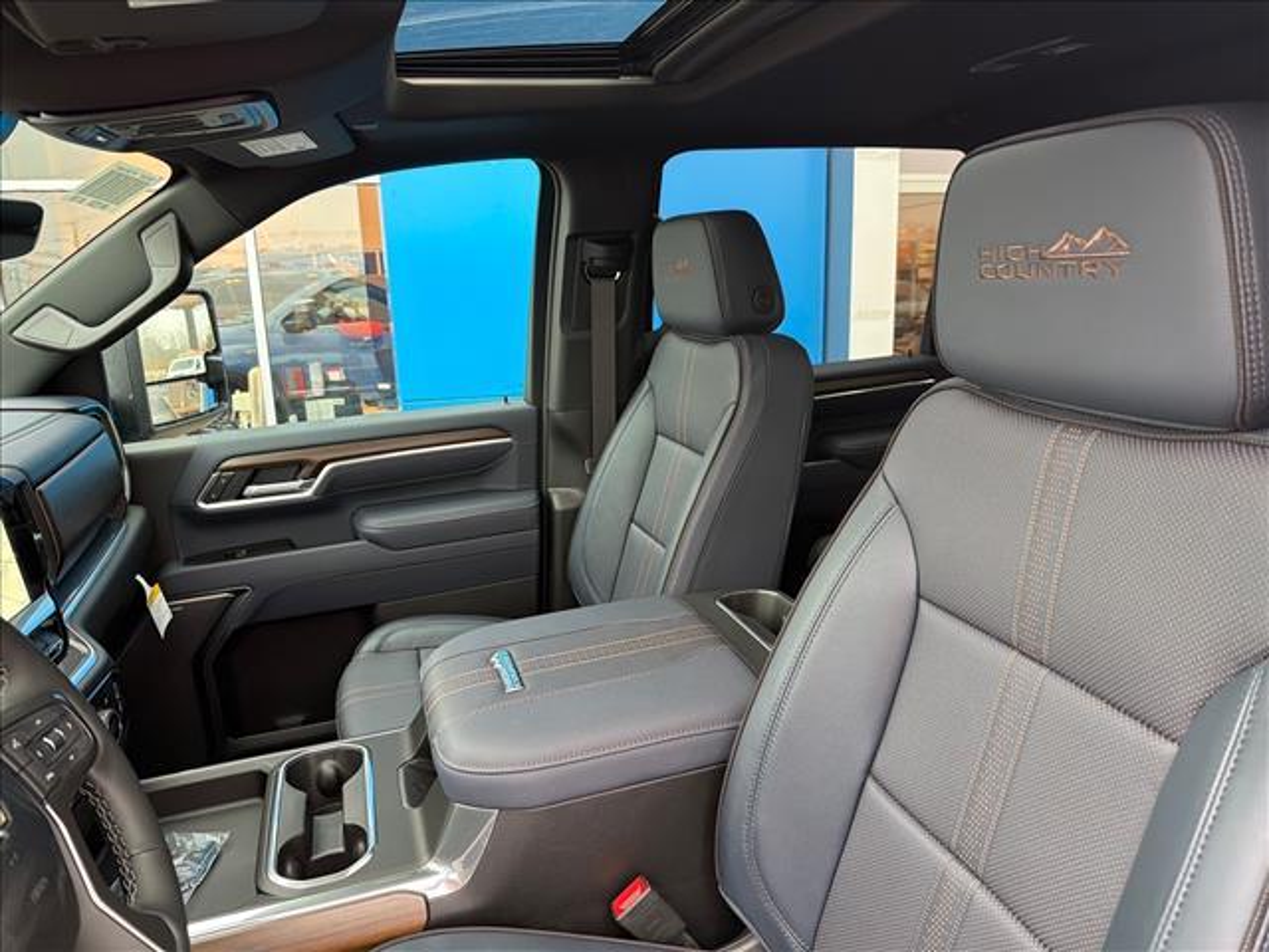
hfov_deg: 71.6
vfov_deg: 56.8
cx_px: 634
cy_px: 476
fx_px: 880
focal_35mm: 24
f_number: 1.78
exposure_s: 1/60
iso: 320
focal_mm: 6.76
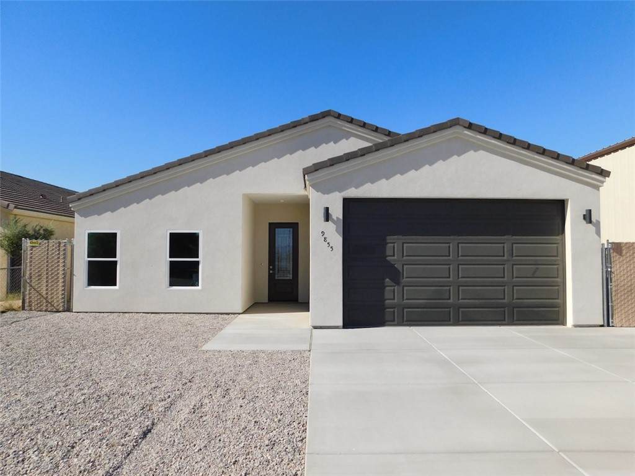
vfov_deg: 58.8
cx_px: 318
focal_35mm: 23
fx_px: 422
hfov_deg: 74.0
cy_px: 238
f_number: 6
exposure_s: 1/640
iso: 125
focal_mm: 4
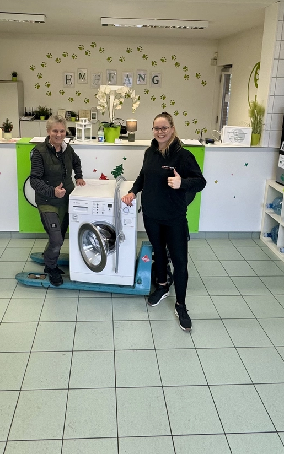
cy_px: 148
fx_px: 334
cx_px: 121
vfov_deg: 66.4
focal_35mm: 27
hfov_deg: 45.9
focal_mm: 2.22
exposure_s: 1/100
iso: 160
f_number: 2.2
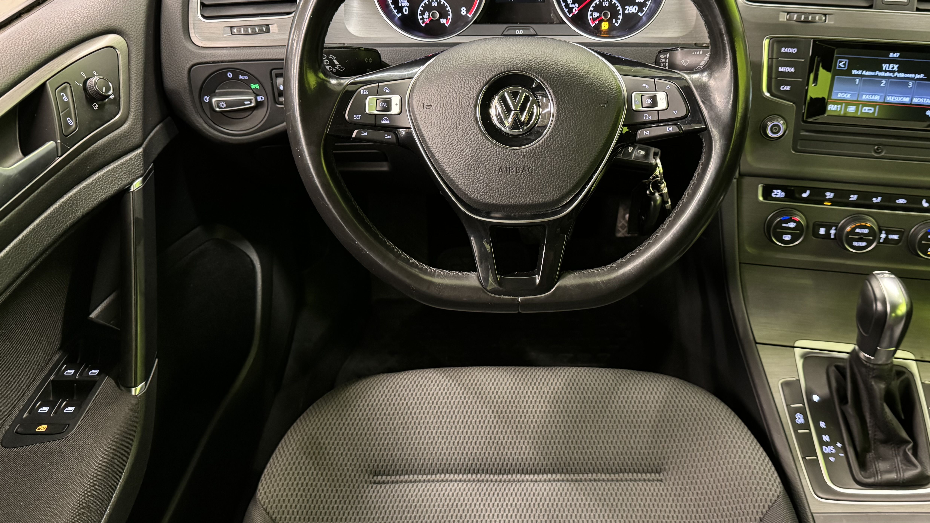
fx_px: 740
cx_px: 519
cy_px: 238
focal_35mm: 30
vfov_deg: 38.9
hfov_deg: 64.1
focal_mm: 6.76
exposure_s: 1/33
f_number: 1.78
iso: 800
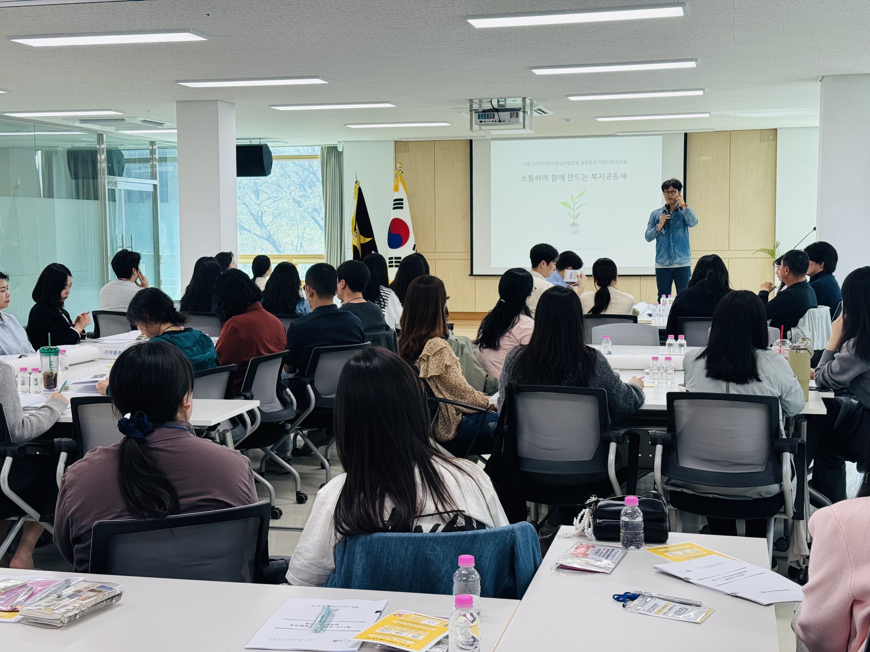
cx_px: 435
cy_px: 326
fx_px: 1206
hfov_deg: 39.7
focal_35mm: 48
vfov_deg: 30.3
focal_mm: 6.76
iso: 80
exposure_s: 1/147
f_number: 1.78
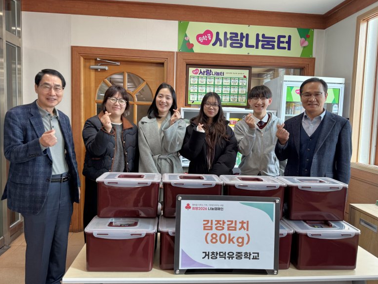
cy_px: 139
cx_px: 186
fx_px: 273
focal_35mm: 25
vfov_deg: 54.9
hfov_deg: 69.4
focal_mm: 6.76
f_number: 1.78
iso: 80
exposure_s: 1/120
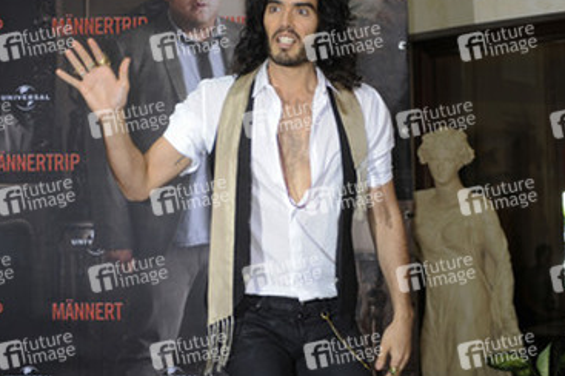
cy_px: 159
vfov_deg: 15.9
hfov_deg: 23.7
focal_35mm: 86
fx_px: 1348
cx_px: 303
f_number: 4
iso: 1000
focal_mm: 70
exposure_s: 1/160
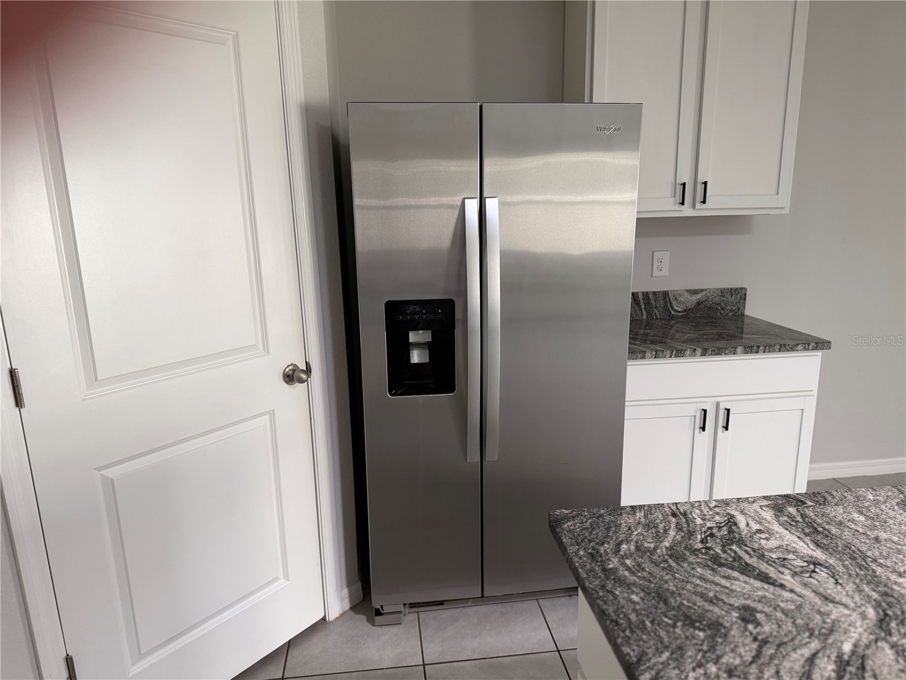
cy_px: 340
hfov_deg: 71.6
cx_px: 453
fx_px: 628
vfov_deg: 56.8
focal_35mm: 24
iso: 200
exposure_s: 1/121
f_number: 1.78
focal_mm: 6.76
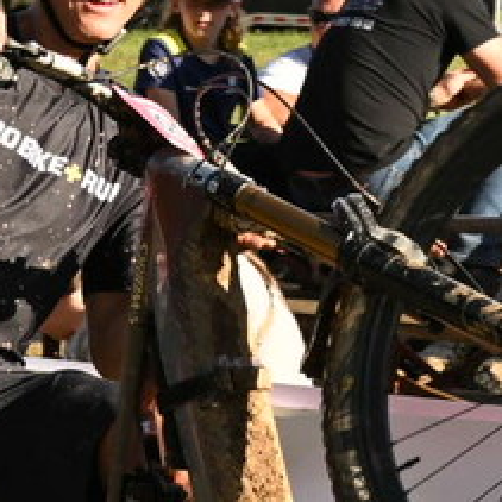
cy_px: 828
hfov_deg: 5.7
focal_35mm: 304
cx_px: -221
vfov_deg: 5.7
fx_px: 4985
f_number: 4
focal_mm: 31.5
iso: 125
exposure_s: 1/800
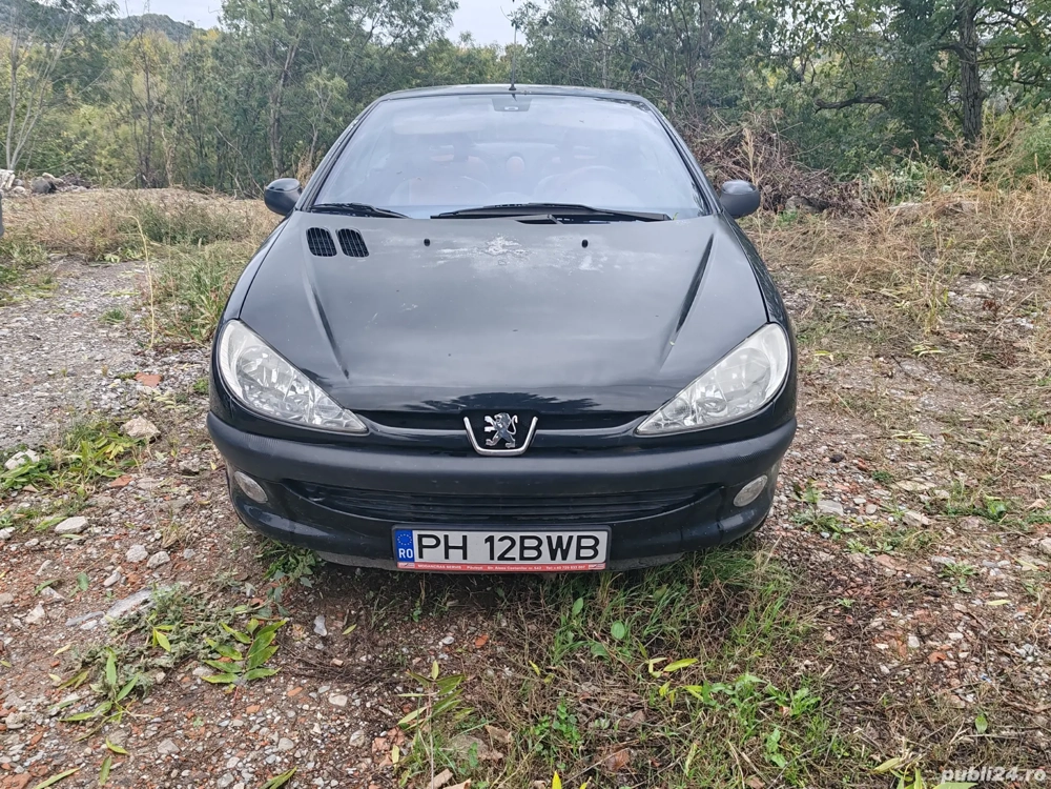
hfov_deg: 65.3
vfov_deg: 51.4
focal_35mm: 27
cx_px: 526
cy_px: 394
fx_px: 820
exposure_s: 1/100
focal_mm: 6.12
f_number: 1.9
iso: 100
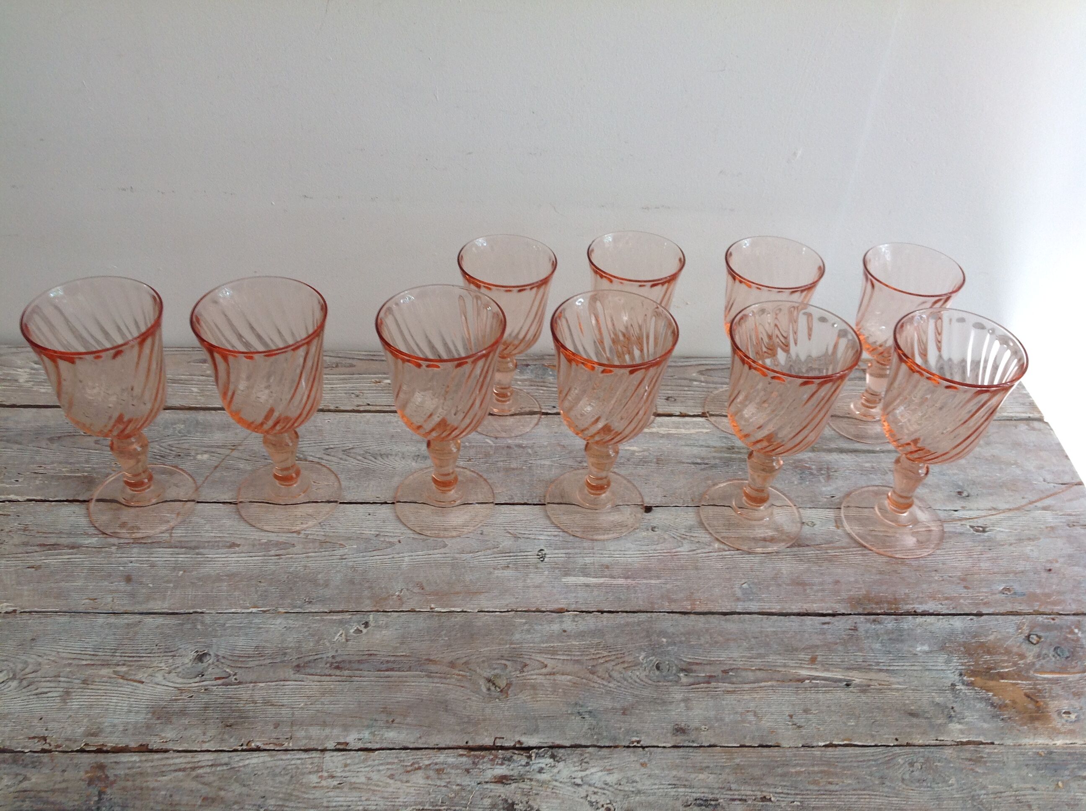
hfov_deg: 52.7
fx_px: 1096
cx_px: 543
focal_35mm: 35
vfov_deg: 40.6
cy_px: 406
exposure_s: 1/40
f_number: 2.4
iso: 50
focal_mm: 4.28
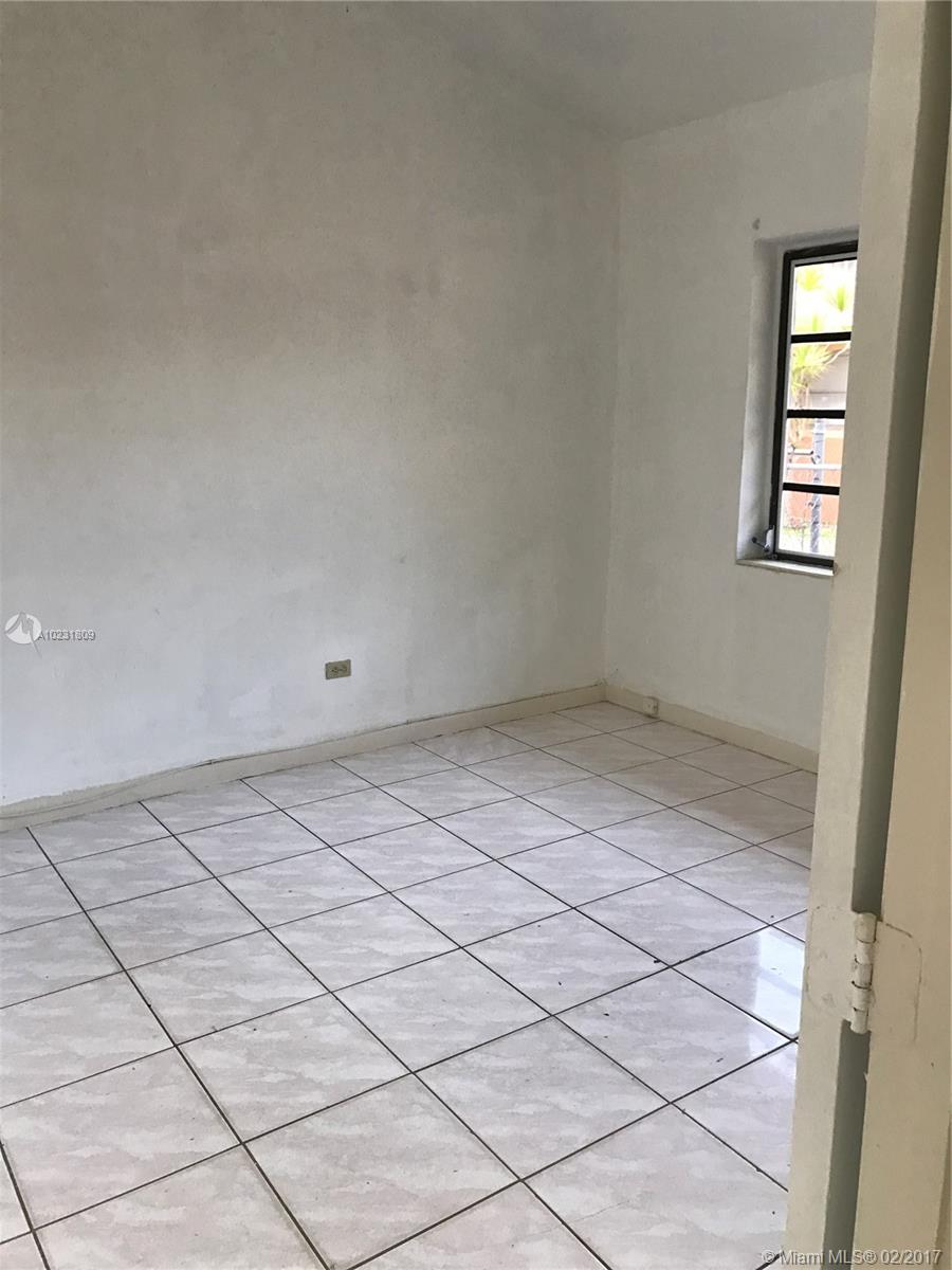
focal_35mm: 28
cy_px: 635
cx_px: 476
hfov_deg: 49.7
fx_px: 1027
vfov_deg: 63.4
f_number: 1.8
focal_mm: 3.99
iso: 25
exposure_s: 1/30
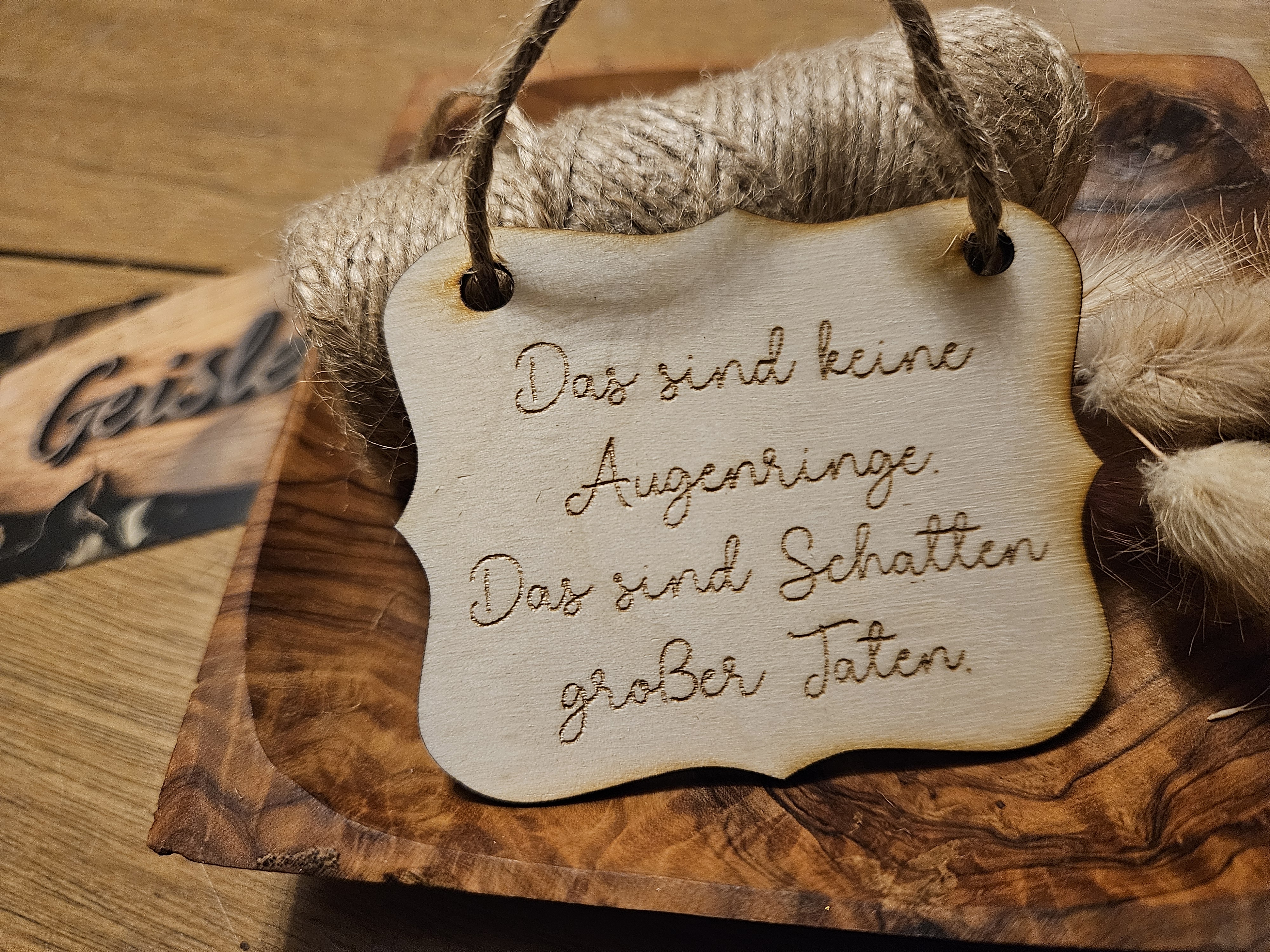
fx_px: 844
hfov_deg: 73.9
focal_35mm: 23
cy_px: 476
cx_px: 635
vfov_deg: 58.9
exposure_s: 1/50
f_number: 1.8
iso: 640
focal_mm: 5.4
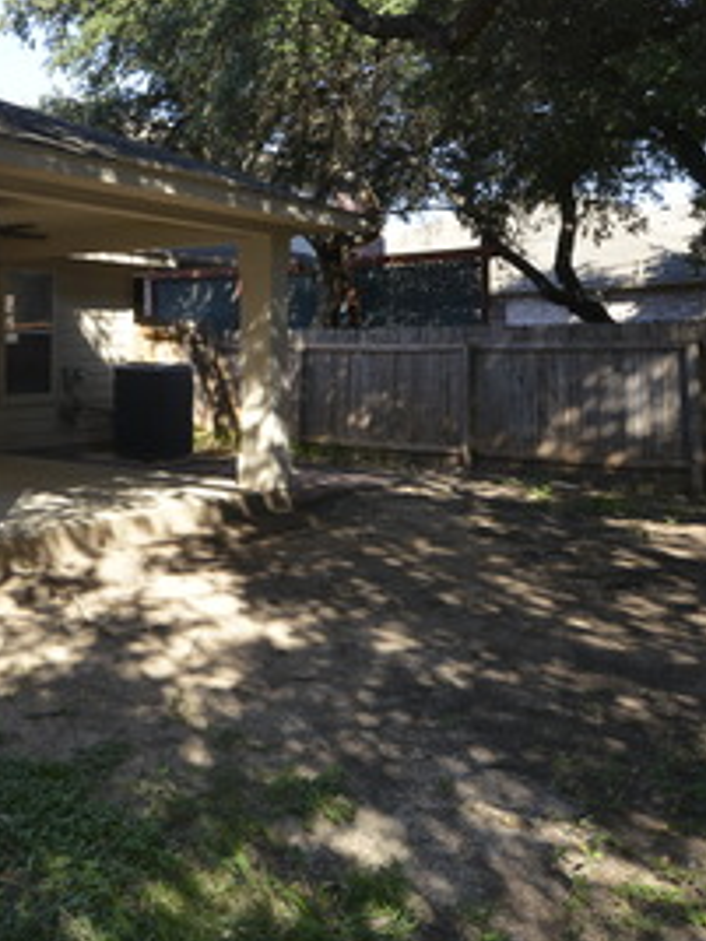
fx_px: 1061
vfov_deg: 47.1
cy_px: 314
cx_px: -11
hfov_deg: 33.5
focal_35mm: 39
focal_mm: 17
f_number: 11
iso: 1000
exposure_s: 1/250
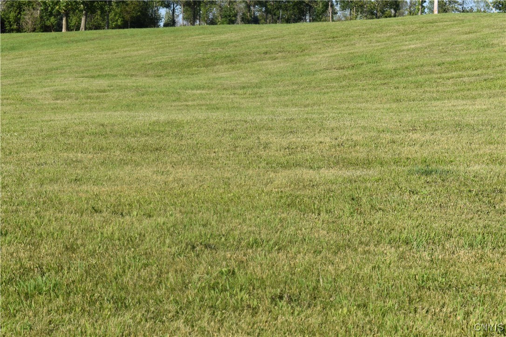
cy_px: 168
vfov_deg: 16.6
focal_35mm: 82
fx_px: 1159
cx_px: 253
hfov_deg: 24.6
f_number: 10
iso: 200
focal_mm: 55
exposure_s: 1/400
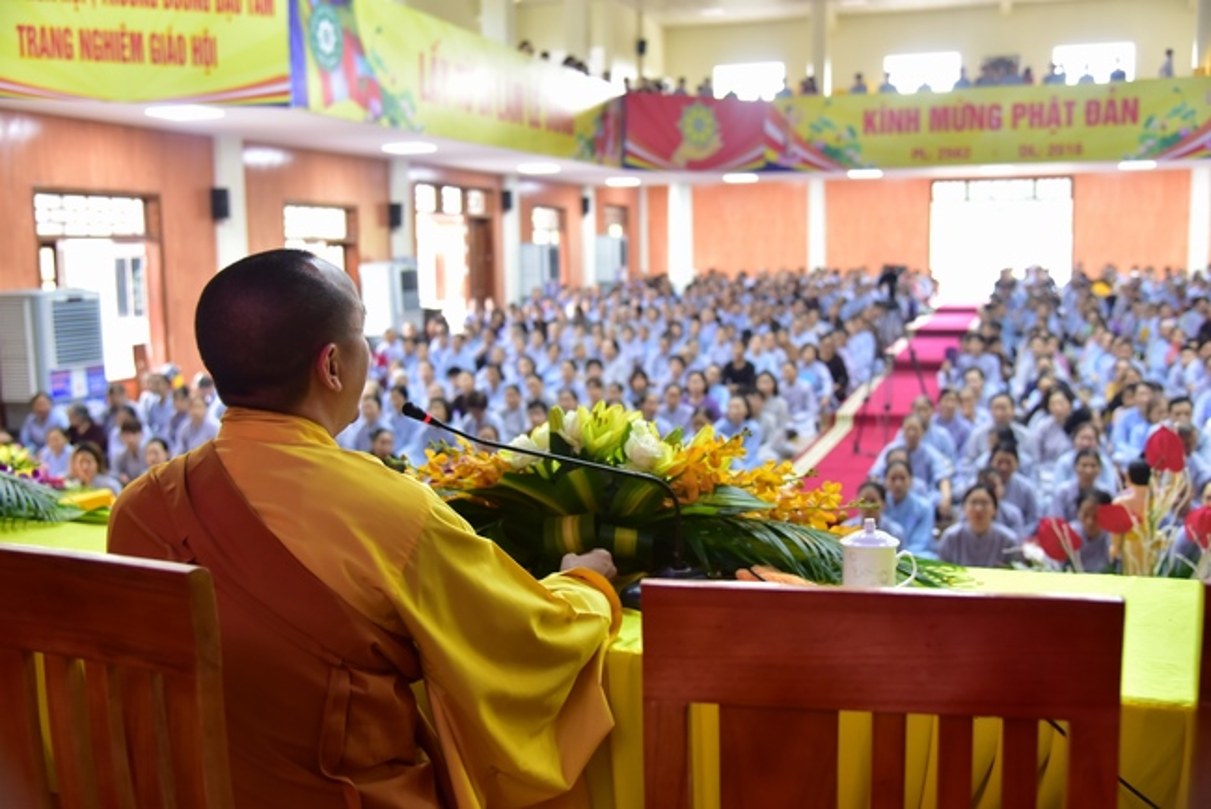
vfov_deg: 35.1
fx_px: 1279
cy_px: 404
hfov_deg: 50.7
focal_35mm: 38
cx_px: 606
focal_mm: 38
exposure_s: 1/25
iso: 800
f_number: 4
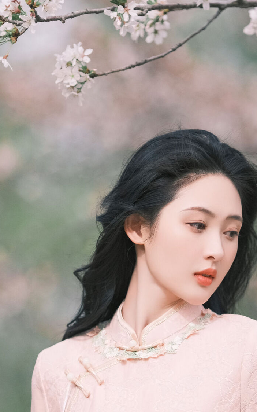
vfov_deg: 7.2
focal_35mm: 290
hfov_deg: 4.5
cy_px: 258
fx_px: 3252
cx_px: 126
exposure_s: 1/23000
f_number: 2
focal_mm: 135
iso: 2000
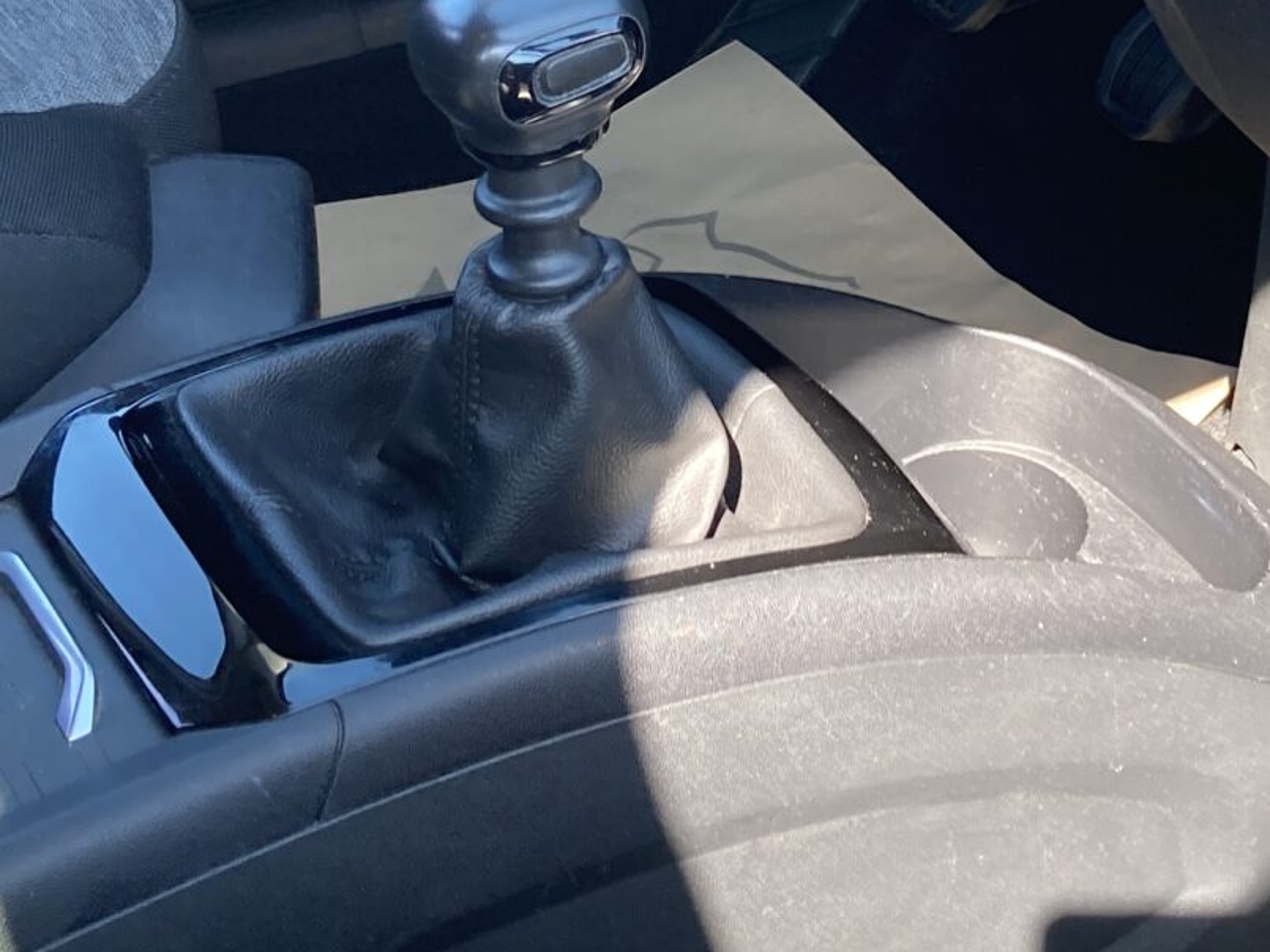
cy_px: -178
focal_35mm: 89
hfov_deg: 21.9
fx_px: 3266
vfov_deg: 16.0
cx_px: 846
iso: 40
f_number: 1.8
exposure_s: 1/121
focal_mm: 3.99
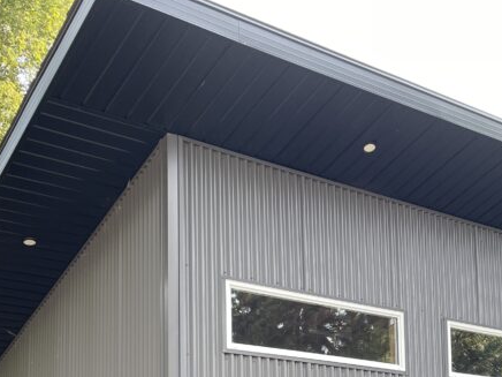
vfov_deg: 22.4
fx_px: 885
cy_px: 436
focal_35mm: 61
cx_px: 418
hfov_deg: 30.7
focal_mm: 4.2
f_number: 1.6
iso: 32
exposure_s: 1/302
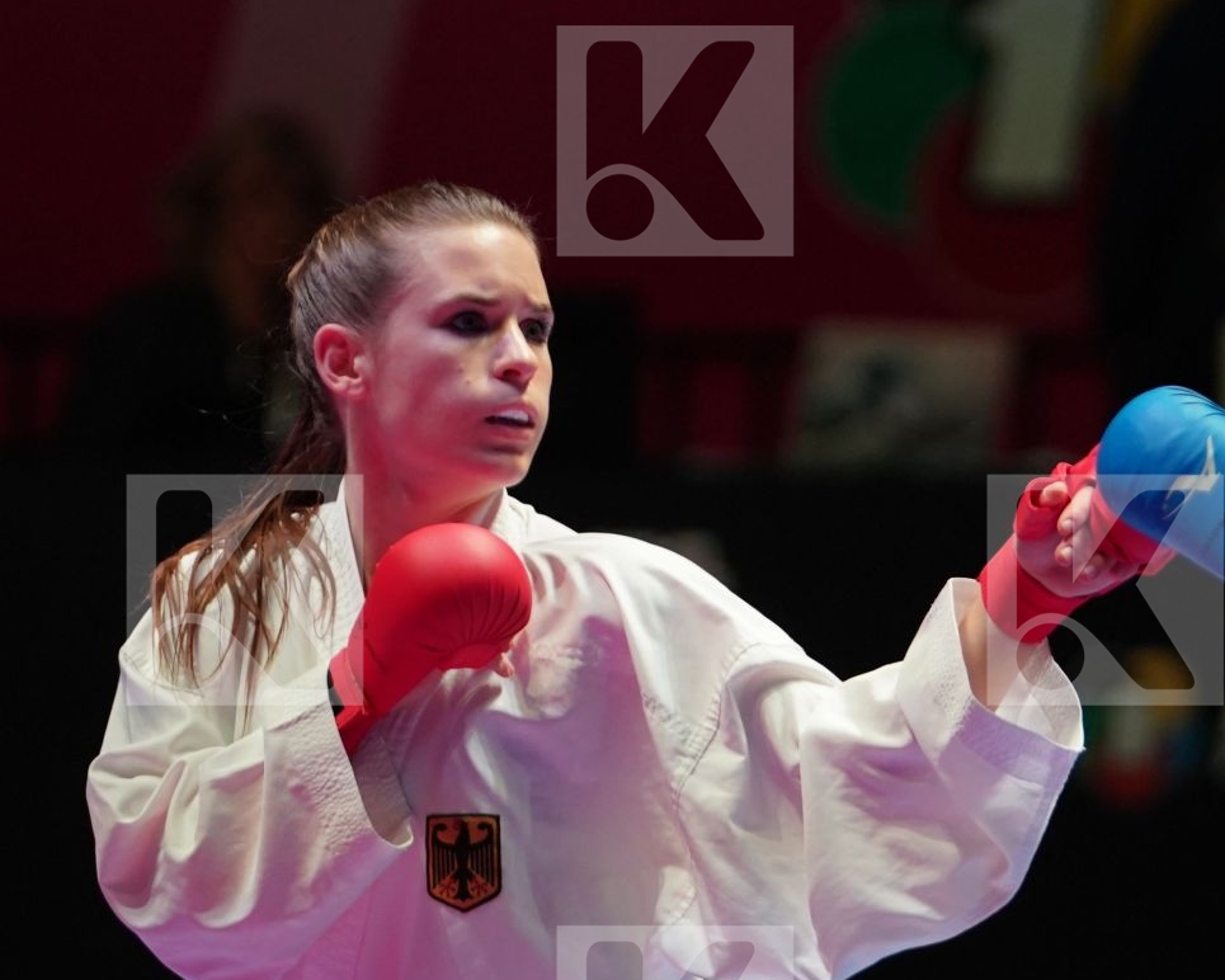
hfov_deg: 4.6
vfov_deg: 3.7
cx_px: 675
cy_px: 590
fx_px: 15300
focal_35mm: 422
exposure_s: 1/1000
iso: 1600
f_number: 2.8
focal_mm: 161
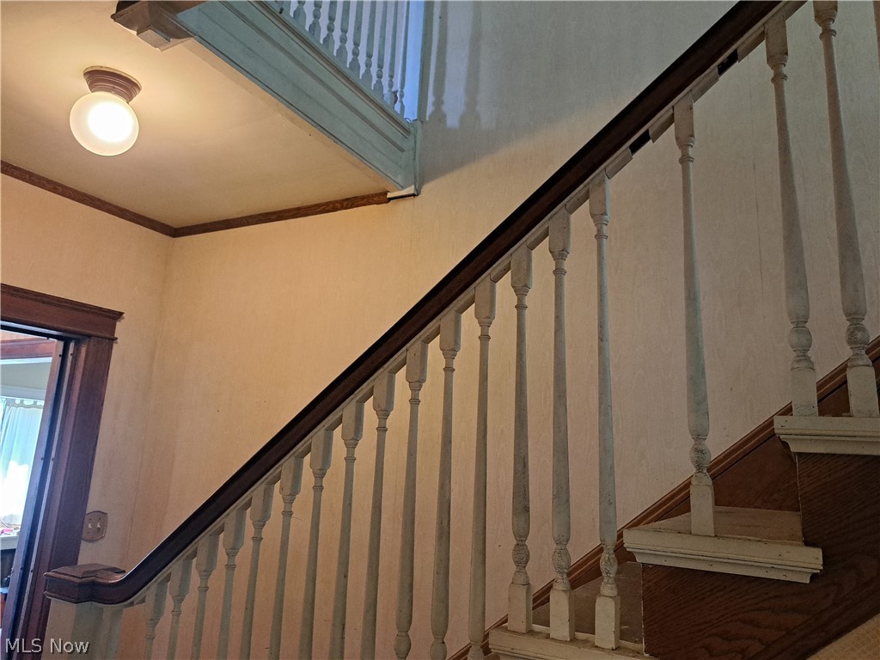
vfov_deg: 56.8
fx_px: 610
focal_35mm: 24
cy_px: 330
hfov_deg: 71.6
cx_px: 440
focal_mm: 5.23
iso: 400
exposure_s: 1/40
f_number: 1.8
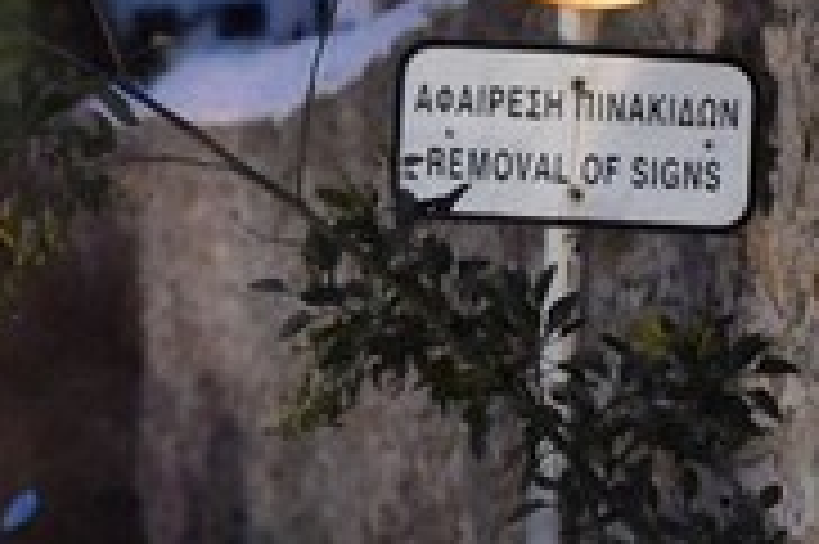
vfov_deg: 4.6
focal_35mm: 296
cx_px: 130
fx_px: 6728
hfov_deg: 7.0
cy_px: 483
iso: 12800
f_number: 2.8
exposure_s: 1/320
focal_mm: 70
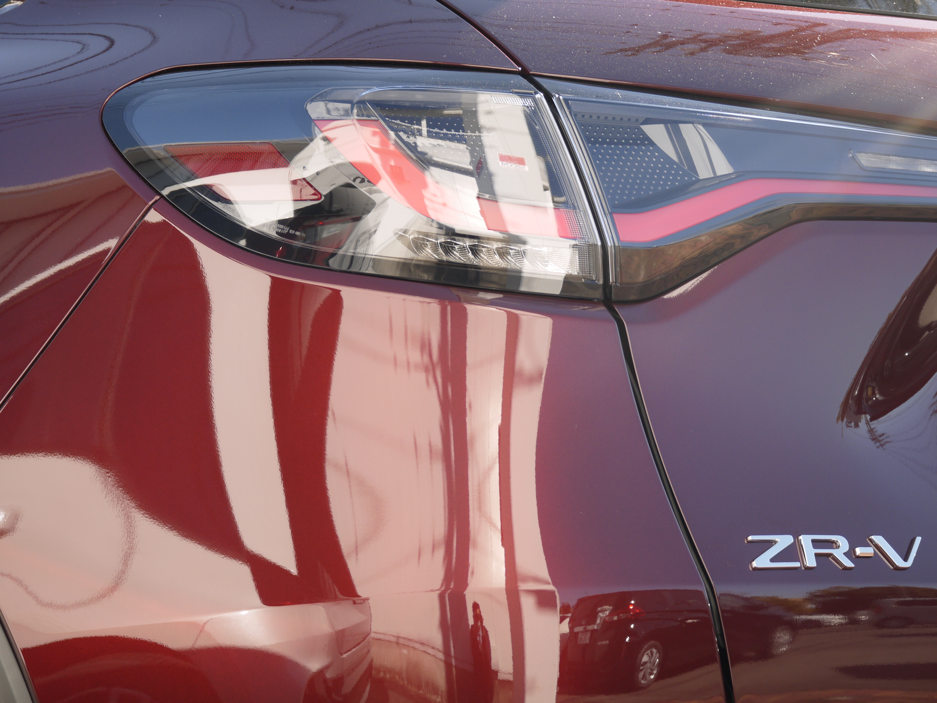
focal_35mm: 144
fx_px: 3898
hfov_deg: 13.7
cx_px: 468
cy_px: 352
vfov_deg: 10.3
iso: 160
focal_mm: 72
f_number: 5
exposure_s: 1/200
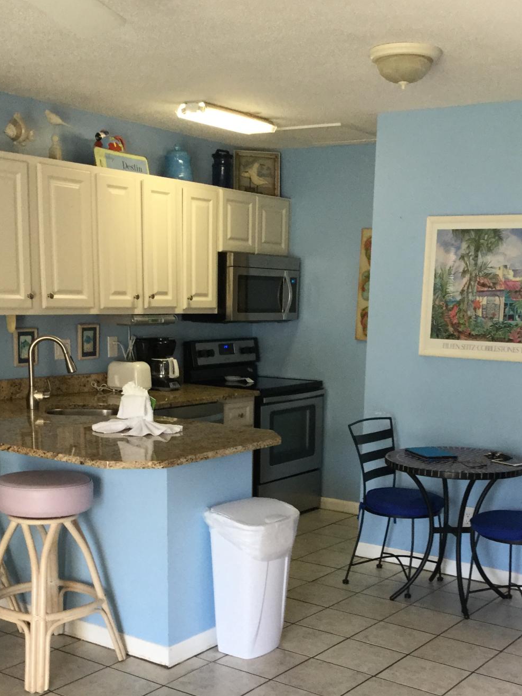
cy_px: 518
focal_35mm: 47
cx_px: 291
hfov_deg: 30.8
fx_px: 945
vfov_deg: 39.4
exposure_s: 1/30
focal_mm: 3.3
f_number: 2.4
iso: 80
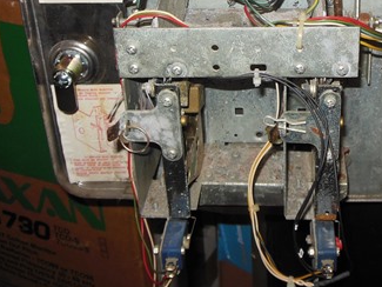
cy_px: 100
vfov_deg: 35.7
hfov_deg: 46.4
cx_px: 237
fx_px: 442
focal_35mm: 40
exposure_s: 1/25
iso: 125
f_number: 3.3
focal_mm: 5.2
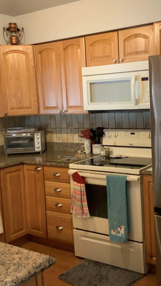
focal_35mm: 43
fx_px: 327
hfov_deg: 27.2
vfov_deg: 47.4
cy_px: 141
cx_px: 126
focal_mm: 3
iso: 200
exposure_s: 1/60
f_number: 1.8
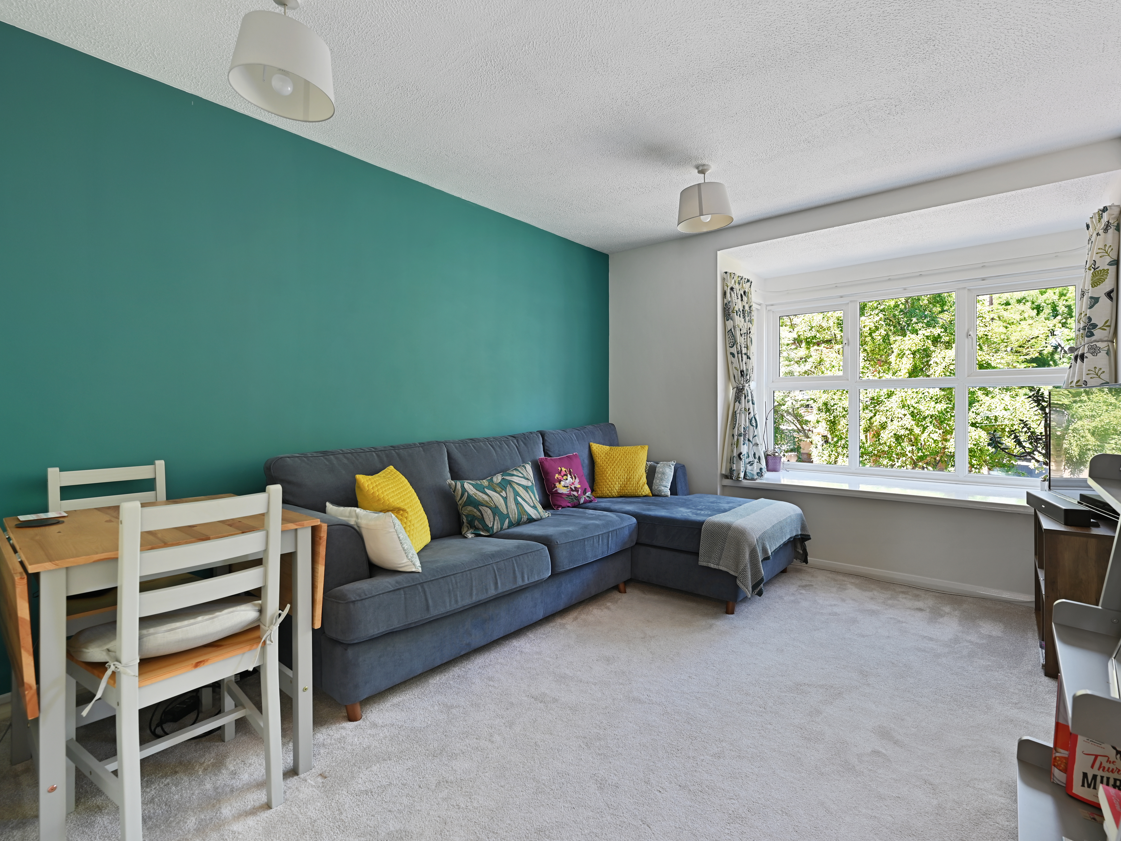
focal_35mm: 16
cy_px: 404
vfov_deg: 78.1
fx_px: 518
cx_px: 574
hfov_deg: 94.5
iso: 160
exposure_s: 1/3
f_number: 5.6
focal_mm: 14
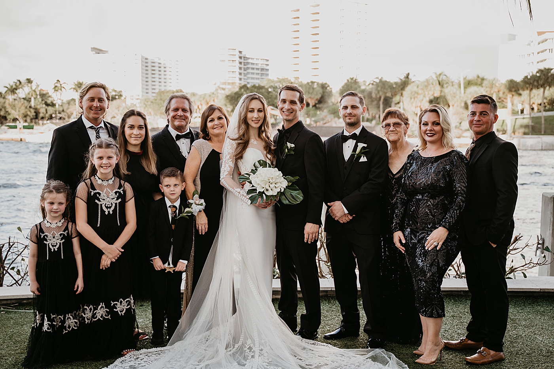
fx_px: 615
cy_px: 184
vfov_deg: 33.4
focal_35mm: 40
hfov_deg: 48.5
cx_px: 277
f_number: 2.8
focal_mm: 40
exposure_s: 1/160
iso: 160
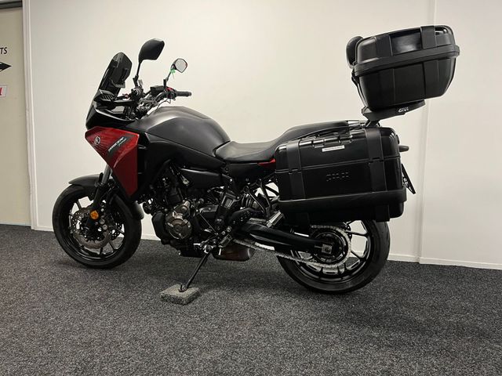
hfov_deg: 67.3
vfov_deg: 53.1
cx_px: 251
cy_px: 188
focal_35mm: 26
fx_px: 377
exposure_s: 1/50
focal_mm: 5.1
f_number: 1.6
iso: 125
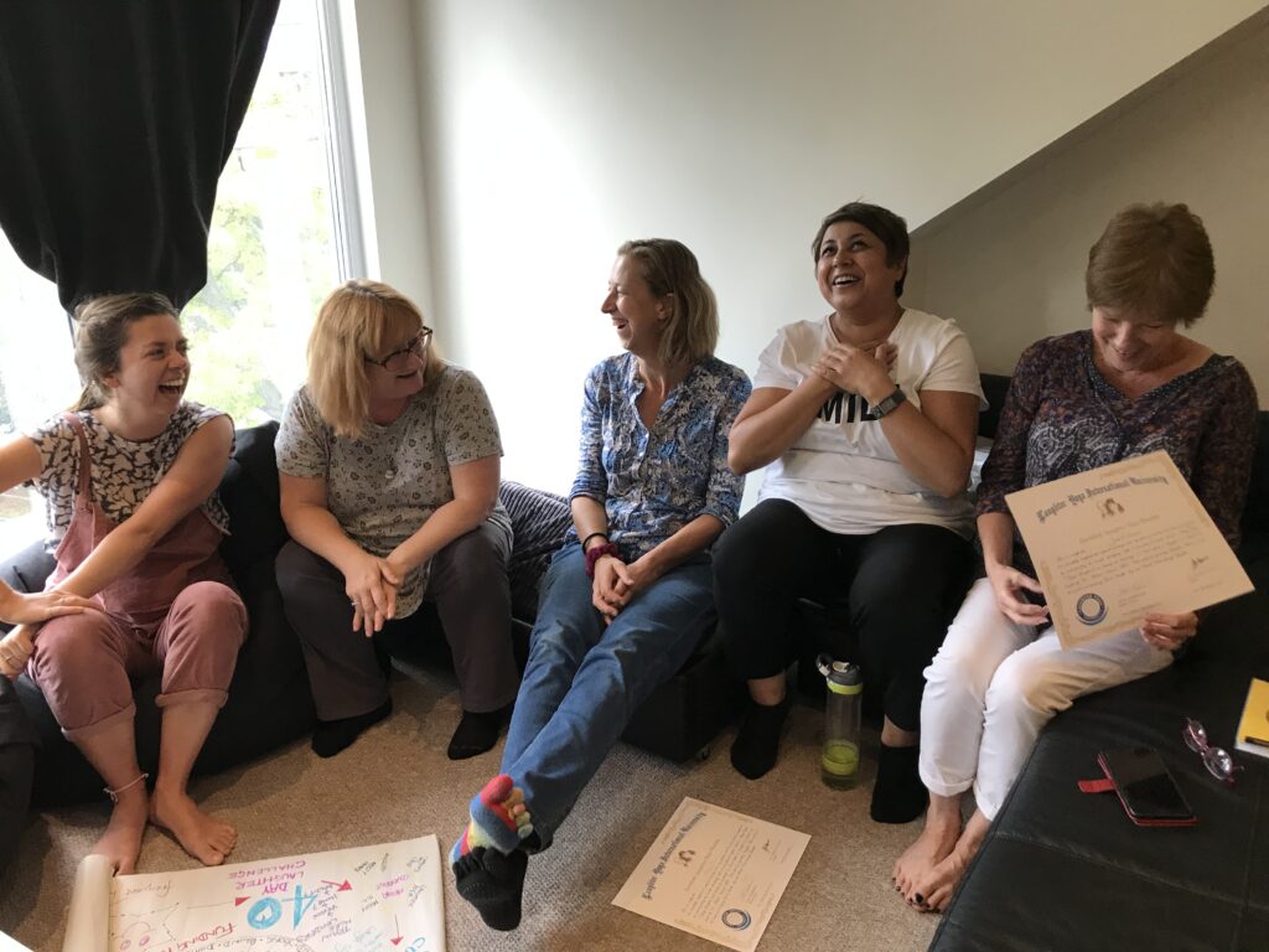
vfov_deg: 49.7
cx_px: 634
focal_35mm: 28
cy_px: 476
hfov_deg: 63.4
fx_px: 1026
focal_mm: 3.99
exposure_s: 1/33
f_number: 1.8
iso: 32
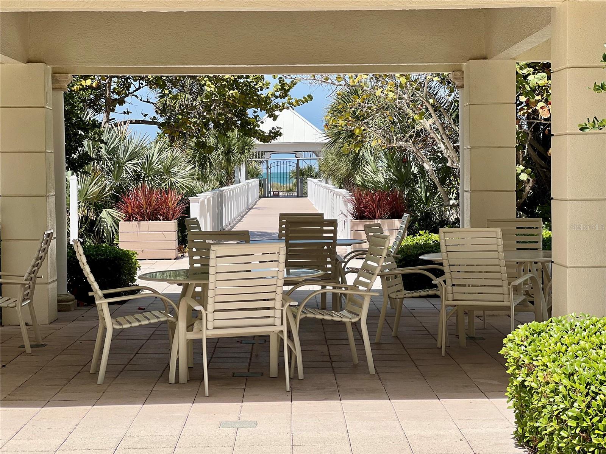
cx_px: 303
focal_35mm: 77
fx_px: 1348
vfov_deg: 19.1
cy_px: 227
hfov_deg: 25.3
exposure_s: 1/637
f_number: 2.8
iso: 32
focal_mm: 9
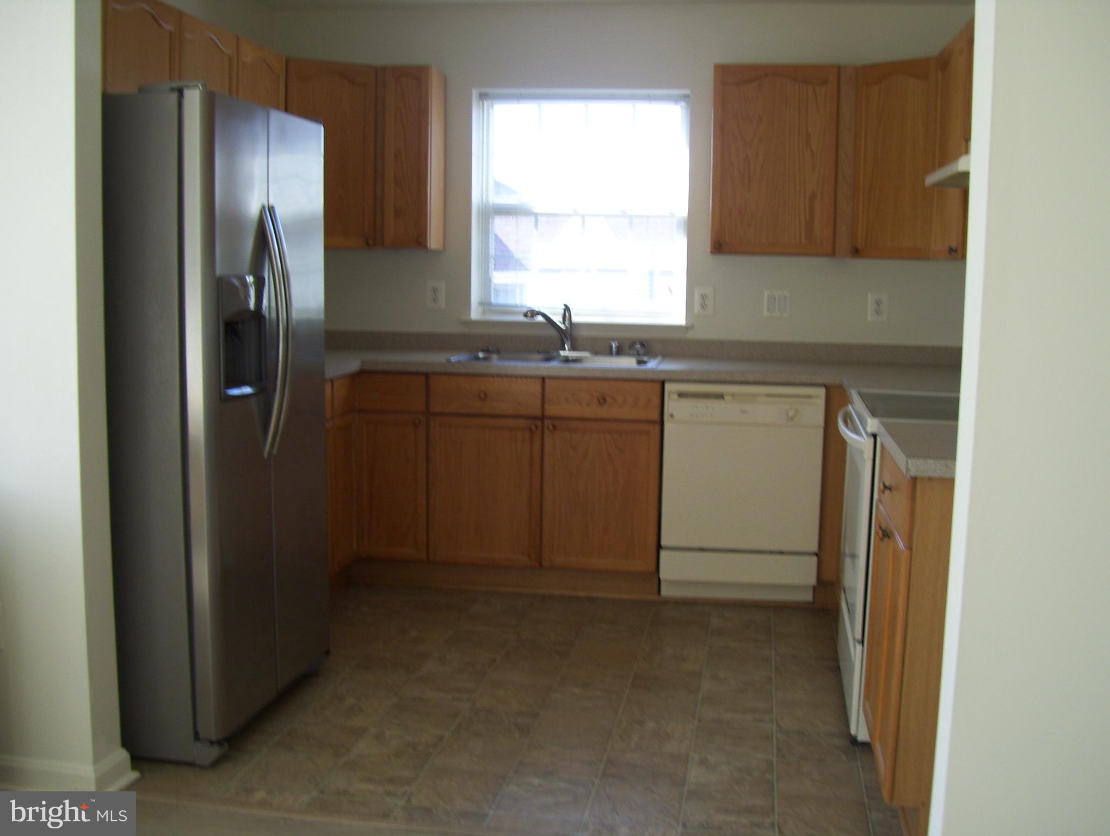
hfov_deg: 51.3
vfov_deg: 39.7
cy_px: 418
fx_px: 1156
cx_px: 555
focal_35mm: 36
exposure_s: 1/60
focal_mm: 6
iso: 80
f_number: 2.7
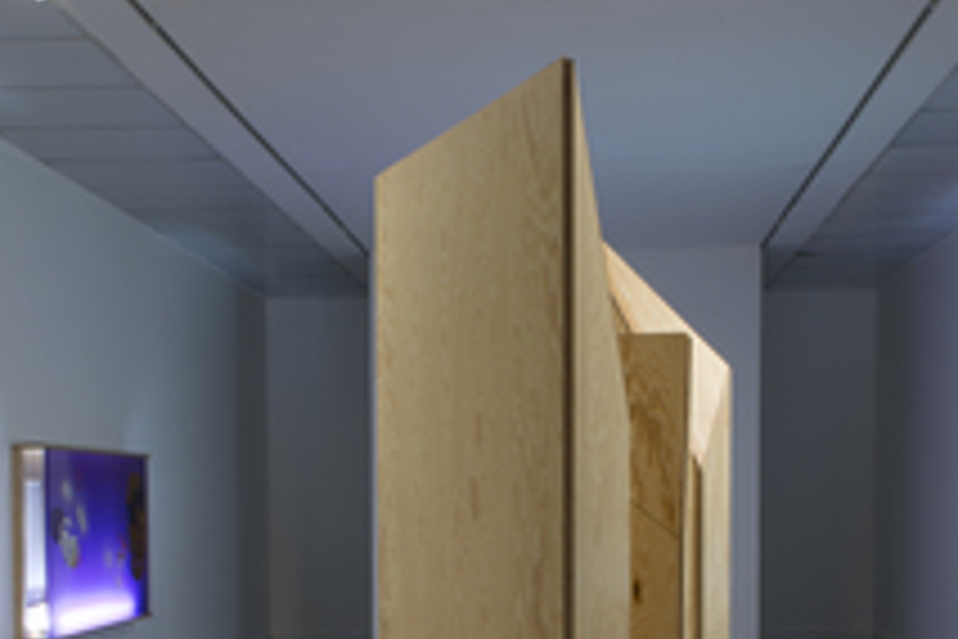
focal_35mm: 47
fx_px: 1251
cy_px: 675
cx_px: 585
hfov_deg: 41.7
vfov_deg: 26.7
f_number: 20
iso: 100
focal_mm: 20
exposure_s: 1.6
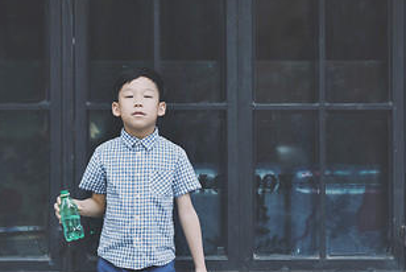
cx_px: 175
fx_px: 2461
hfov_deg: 9.4
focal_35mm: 218
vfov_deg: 6.3
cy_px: 201
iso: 100
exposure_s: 1/250
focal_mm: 105
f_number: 1.8
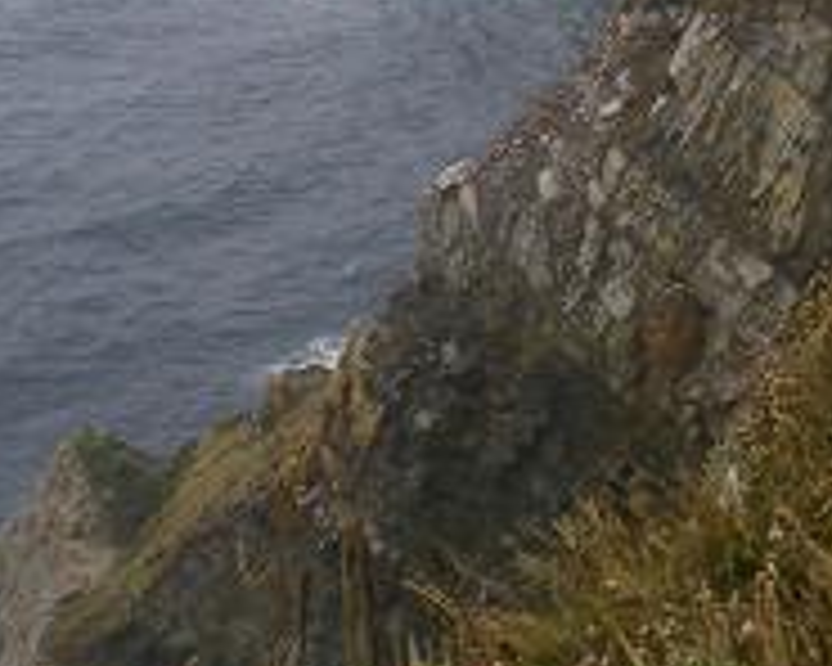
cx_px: 450
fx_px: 2610
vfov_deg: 14.4
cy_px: 40
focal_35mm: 106
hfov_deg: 18.1
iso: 64
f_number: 3.1
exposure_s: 1/160
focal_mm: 6.3
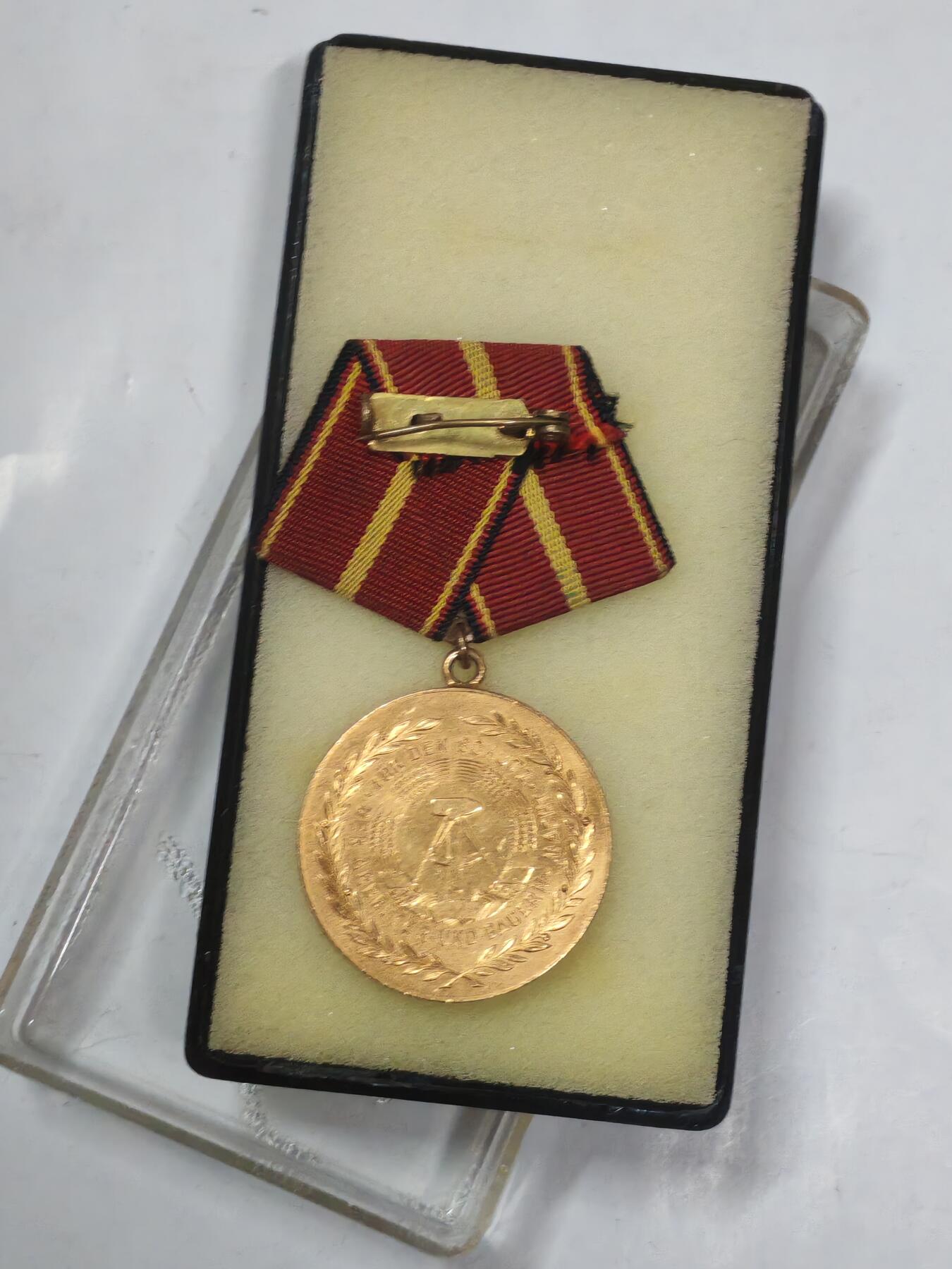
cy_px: 634
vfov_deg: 28.6
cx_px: 476
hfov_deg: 21.6
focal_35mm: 68
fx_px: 2493
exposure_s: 1/33
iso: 640
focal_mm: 5.52
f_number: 1.95
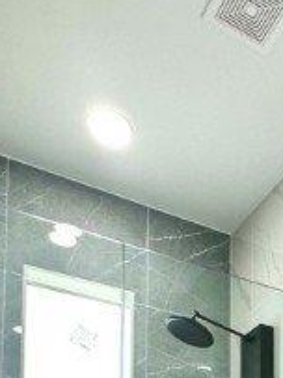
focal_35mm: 53
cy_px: 525
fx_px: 578
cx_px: 322
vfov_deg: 28.0
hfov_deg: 25.2
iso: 80
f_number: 2.2
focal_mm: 2.22
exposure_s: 1/120
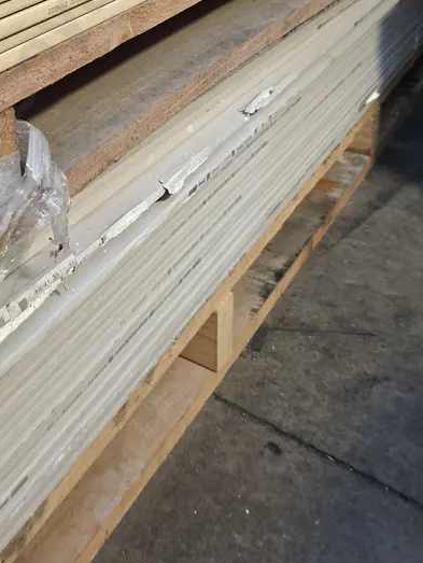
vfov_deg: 38.0
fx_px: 732
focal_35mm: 45
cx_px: 70
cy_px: 17
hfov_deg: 31.2
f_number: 1.8
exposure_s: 1/33
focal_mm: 5.54
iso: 320
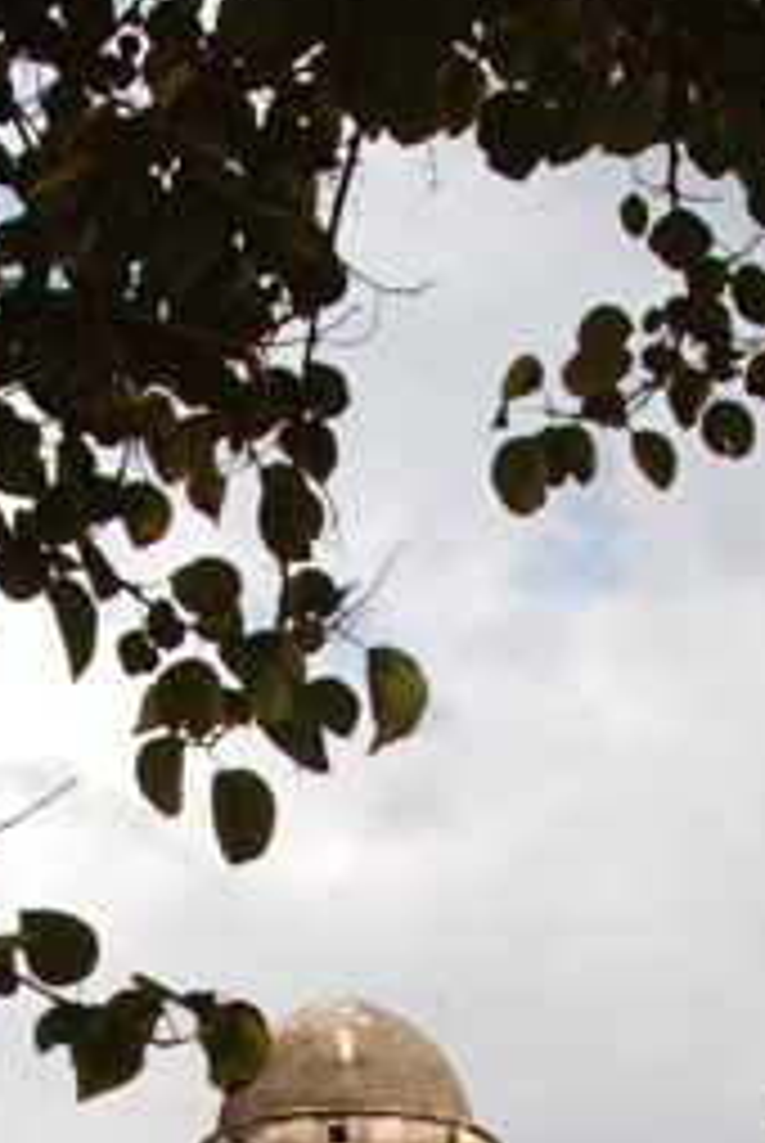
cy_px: 1505
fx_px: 4228
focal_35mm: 133
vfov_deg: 14.7
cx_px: 292
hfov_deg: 10.3
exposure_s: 1/200
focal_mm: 22
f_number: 7.1
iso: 100
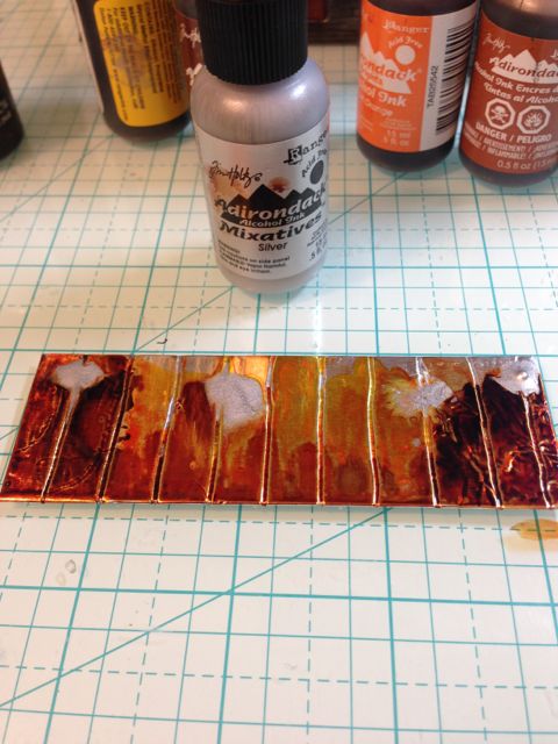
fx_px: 709
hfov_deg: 42.9
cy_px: 372
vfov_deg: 55.4
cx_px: 279
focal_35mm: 33
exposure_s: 1/30
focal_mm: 4.12
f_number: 2.4
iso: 50
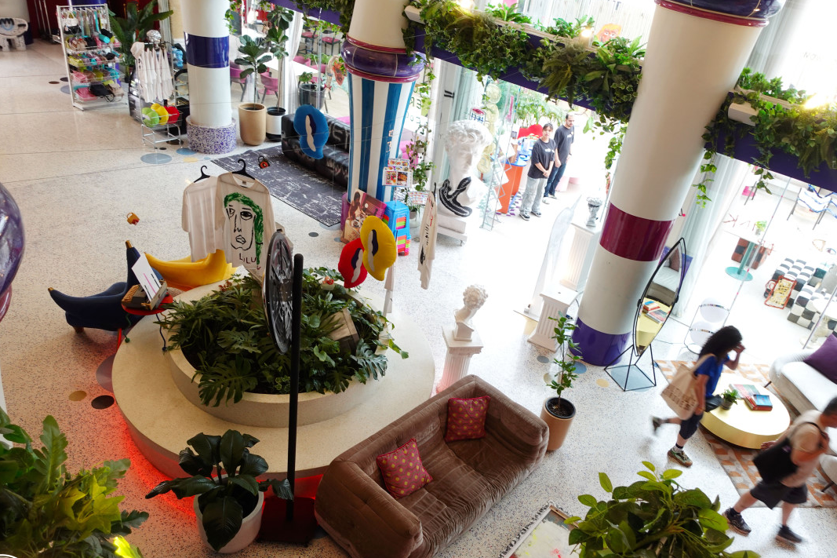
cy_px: 304
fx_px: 628
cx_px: 442
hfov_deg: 67.3
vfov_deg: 47.9
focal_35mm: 27
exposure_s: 1/50
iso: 125
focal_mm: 9.4
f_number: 2.8
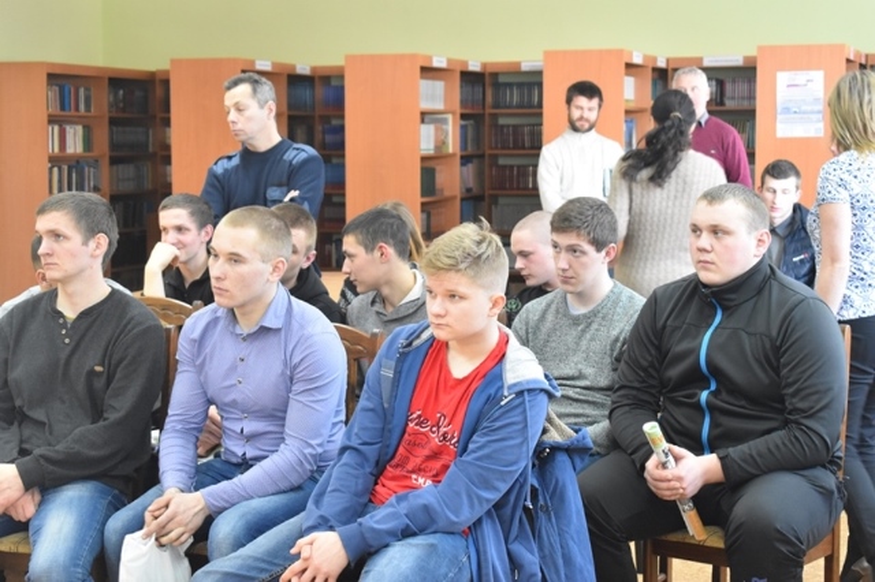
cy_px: 291
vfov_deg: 20.1
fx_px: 1640
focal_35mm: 68
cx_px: 438
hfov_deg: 29.9
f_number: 5
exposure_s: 1/40
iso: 3200
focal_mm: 45
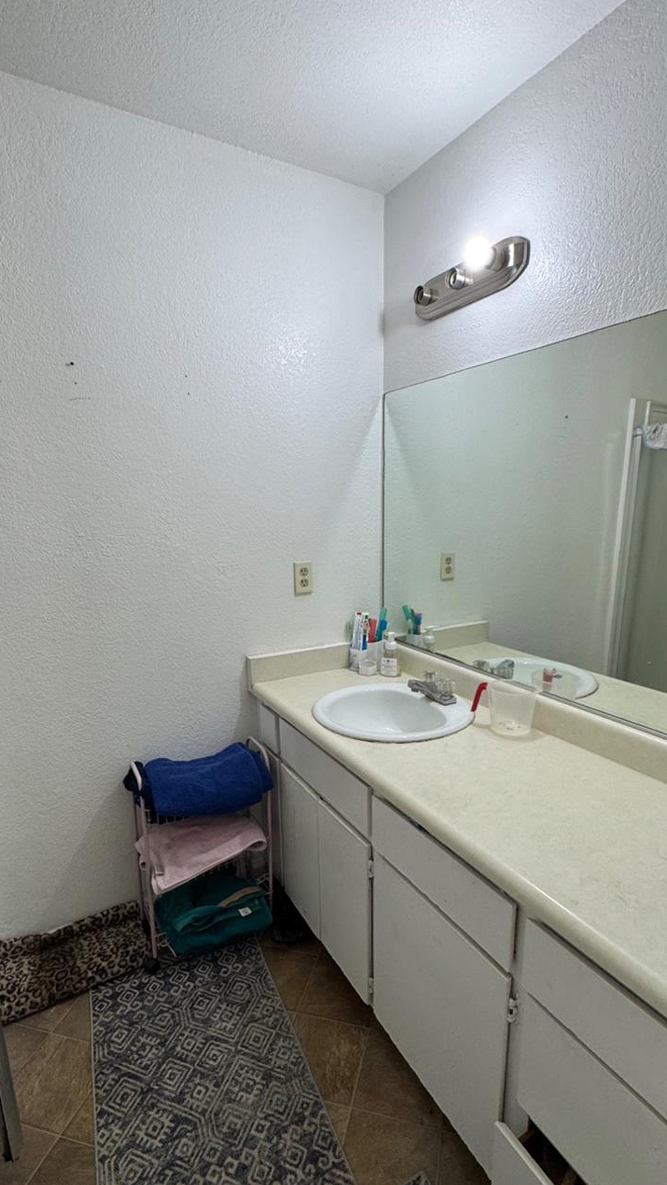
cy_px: 629
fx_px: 566
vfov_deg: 92.5
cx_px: 357
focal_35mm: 18
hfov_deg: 61.0
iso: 160
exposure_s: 1/120
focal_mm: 2.22
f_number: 2.2
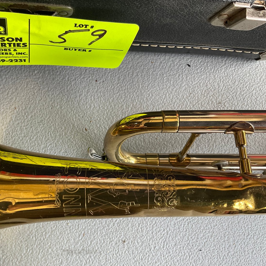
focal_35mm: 35
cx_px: 95
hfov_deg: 46.7
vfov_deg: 47.2
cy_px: 134
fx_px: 304
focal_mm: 3
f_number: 1.8
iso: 25
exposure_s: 1/120
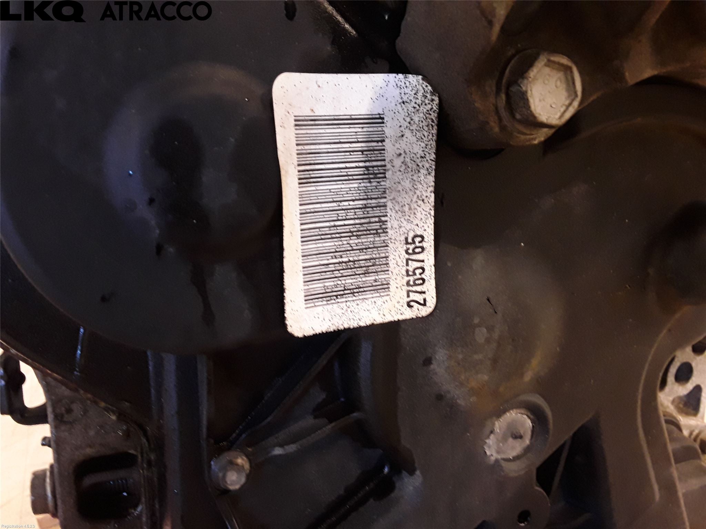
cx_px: 353
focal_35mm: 28
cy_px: 264
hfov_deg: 63.4
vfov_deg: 49.7
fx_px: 571
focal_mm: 2.91
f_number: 1.9
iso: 200
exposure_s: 1/25
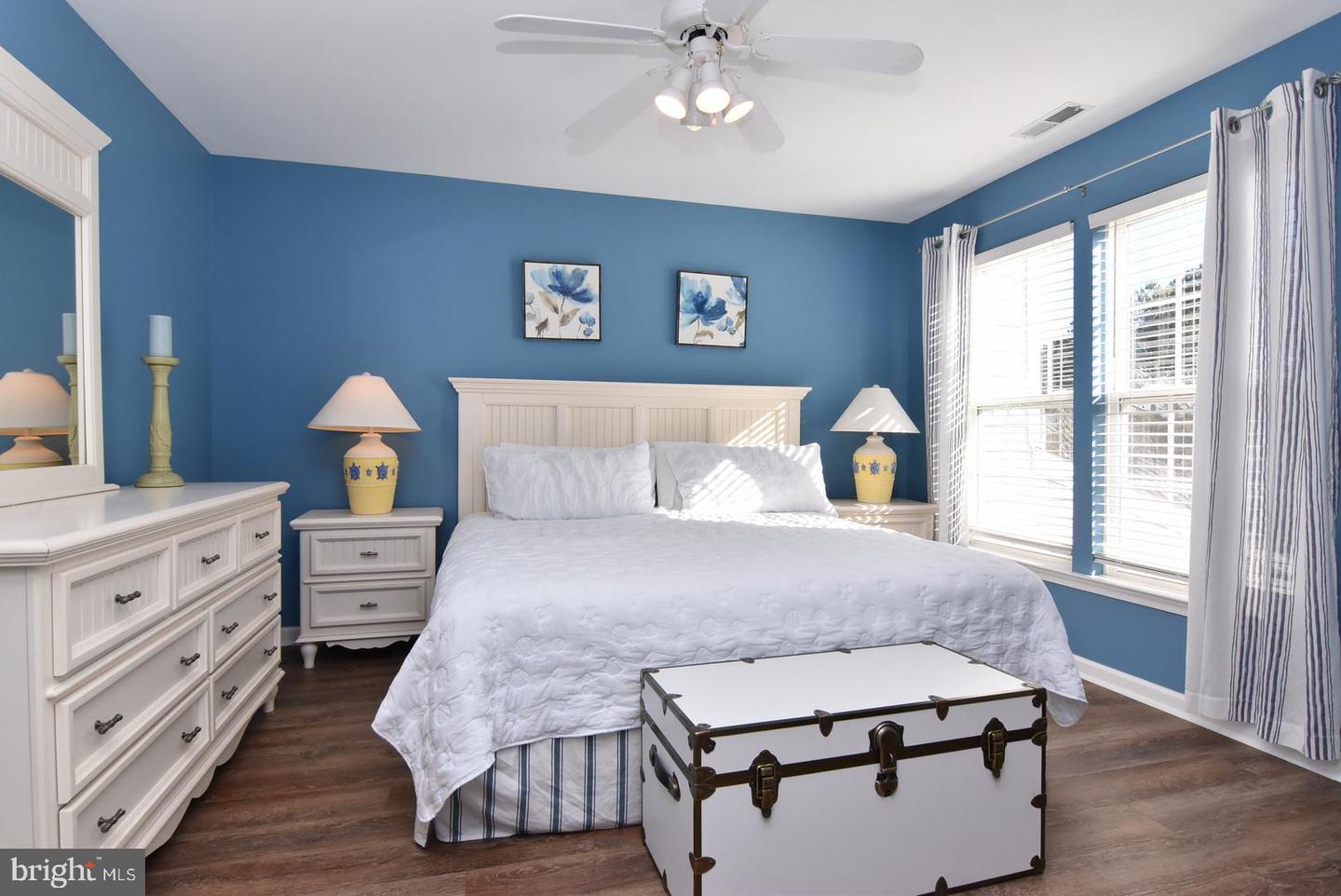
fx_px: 671
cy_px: 448
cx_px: 670
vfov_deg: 67.5
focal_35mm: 18
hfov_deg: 90.0
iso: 800
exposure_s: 1/160
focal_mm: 12
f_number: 14
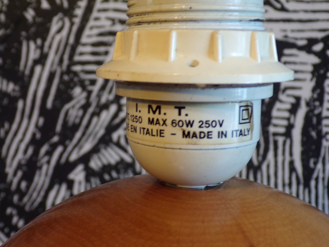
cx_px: 164
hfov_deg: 38.9
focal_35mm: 49
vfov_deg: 29.7
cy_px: 124
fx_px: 466
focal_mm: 8.7
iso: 200
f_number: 3.5
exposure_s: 1/25
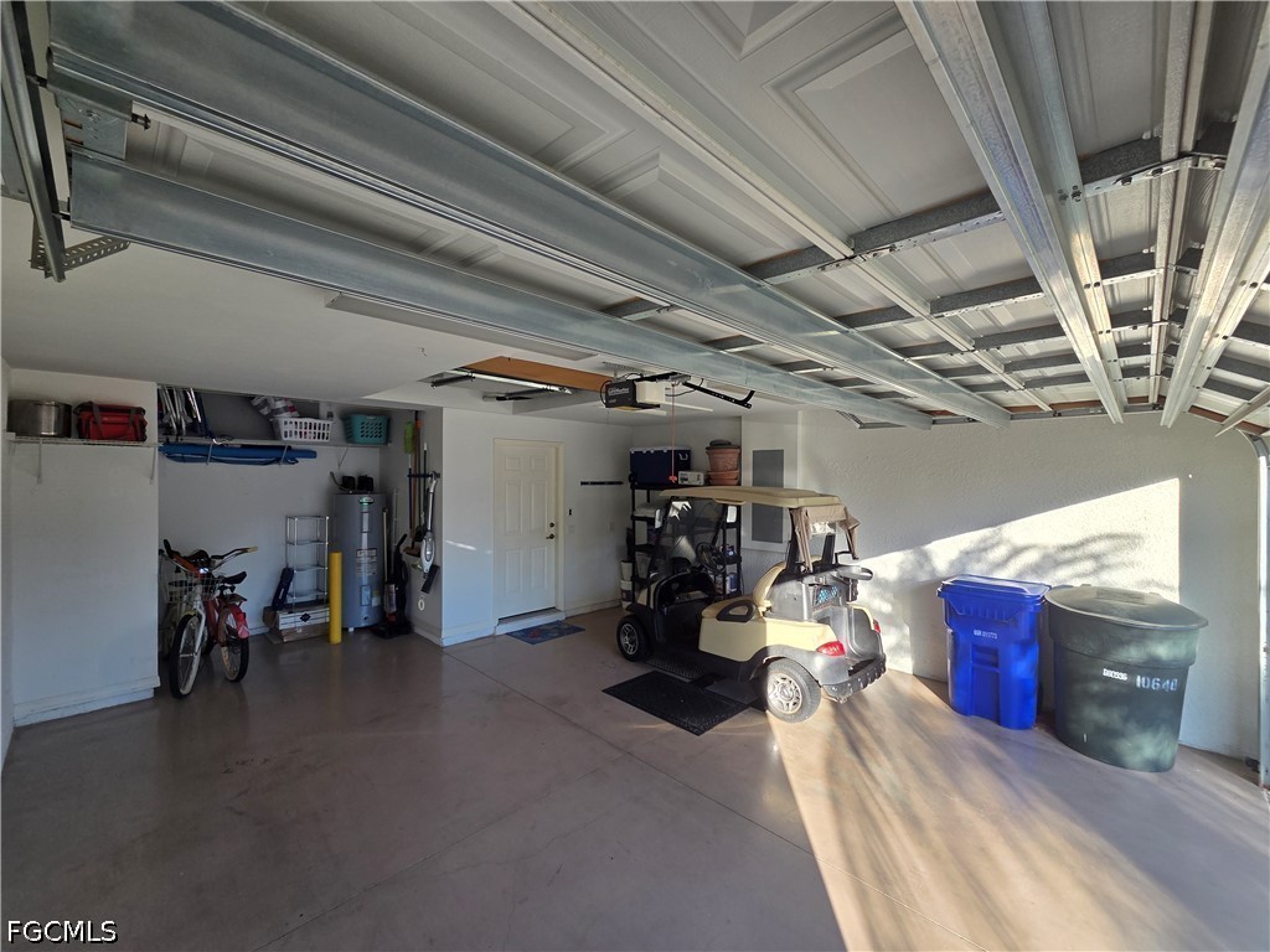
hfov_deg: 106.2
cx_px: 635
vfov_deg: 89.9
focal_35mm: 13
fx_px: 477
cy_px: 476
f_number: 2.2
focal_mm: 2.2
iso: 50
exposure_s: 1/215
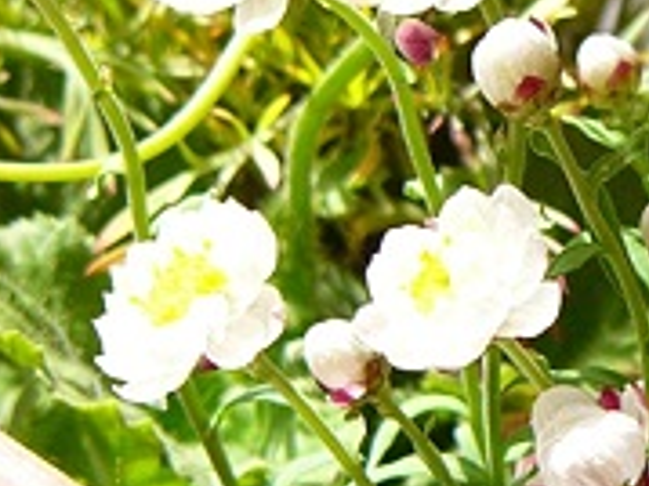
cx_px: 787
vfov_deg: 5.0
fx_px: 5602
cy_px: 234
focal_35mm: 299
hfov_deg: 6.6
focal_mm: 19.9
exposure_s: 1/250
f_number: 4
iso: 100
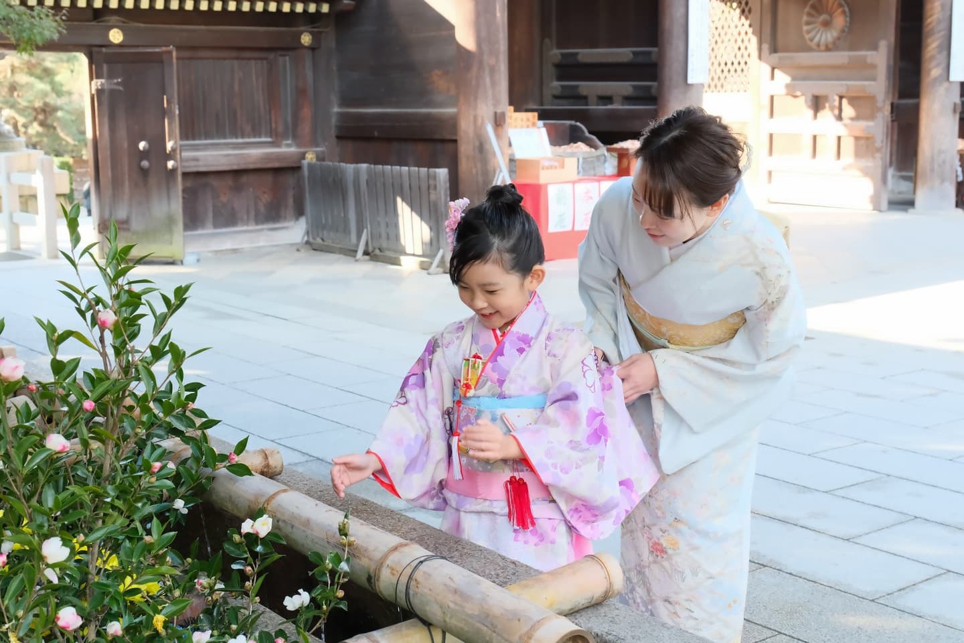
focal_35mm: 47
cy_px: 322
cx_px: 482
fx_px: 1258
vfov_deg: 28.6
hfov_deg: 41.9
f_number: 6.3
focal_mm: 31
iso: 1600
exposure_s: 1/80
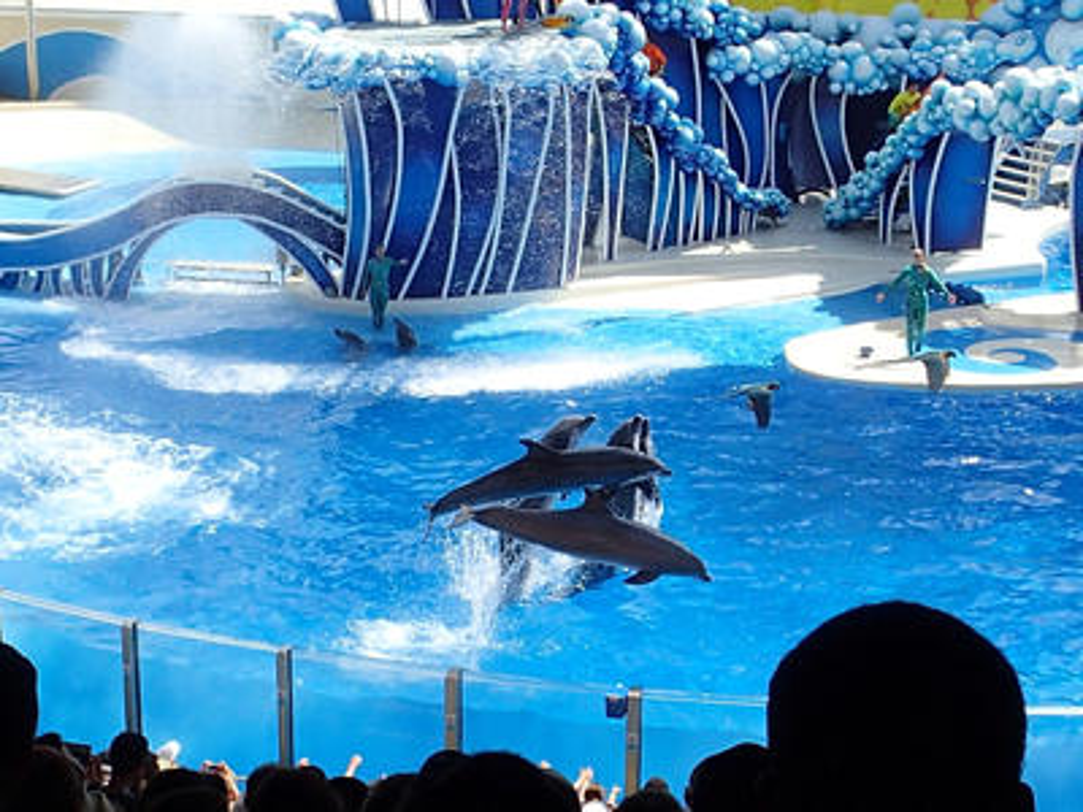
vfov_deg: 46.8
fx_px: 939
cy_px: 406
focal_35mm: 30
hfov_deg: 60.0
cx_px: 542
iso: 200
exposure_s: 1/1600
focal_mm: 5.5
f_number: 3.2
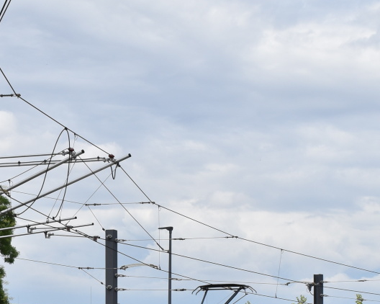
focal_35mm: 115
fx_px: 1297
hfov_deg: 16.7
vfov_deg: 13.2
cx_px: 145
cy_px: 308
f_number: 10
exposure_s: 1/400
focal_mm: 29
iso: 200
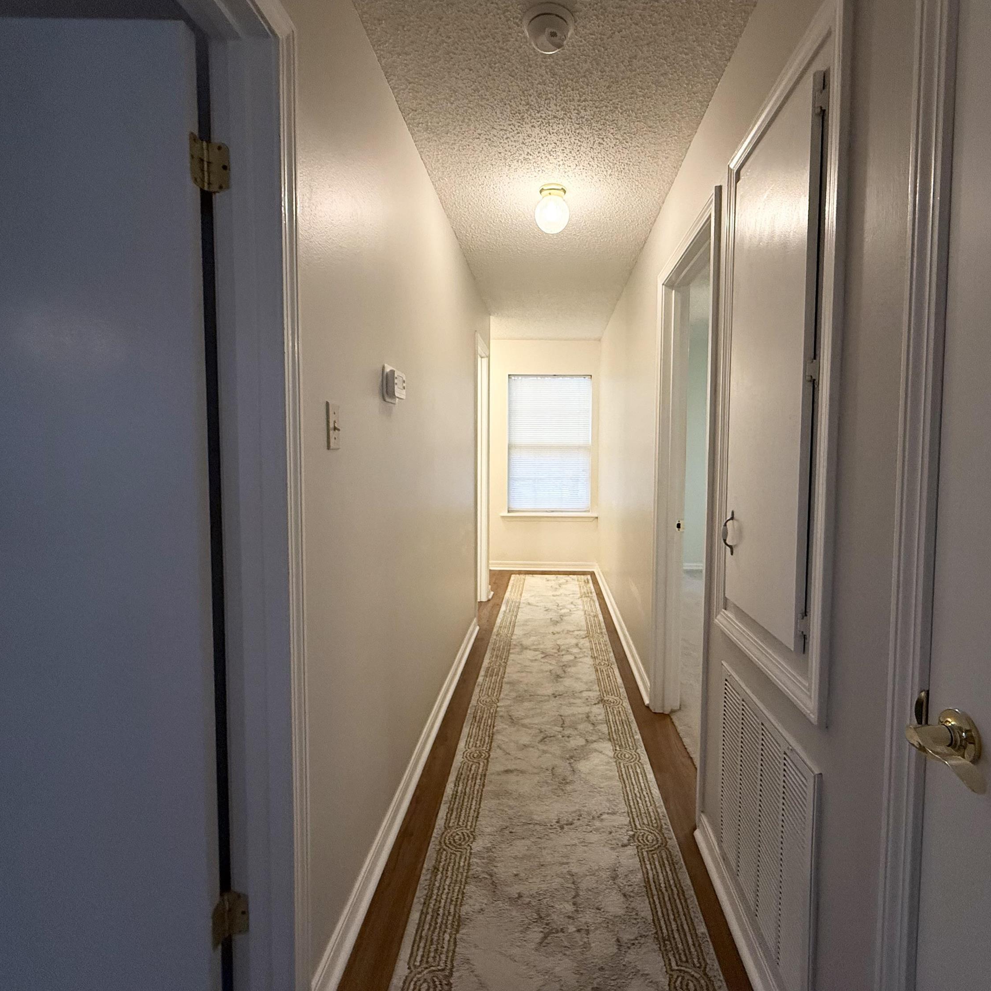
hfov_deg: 83.6
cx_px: 551
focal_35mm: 17
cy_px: 482
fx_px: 551
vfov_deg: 83.9
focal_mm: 2.22
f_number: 2.2
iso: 320
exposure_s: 1/120
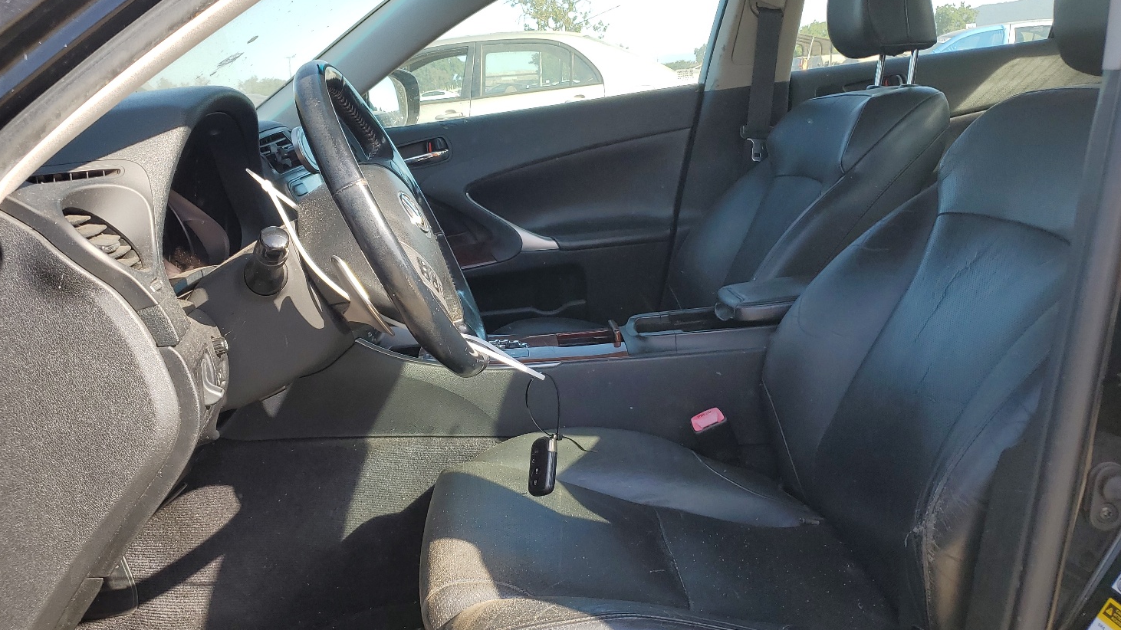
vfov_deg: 37.8
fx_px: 921
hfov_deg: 62.6
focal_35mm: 31
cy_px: 323
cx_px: 523
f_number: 1.5
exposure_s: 1/588
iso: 50
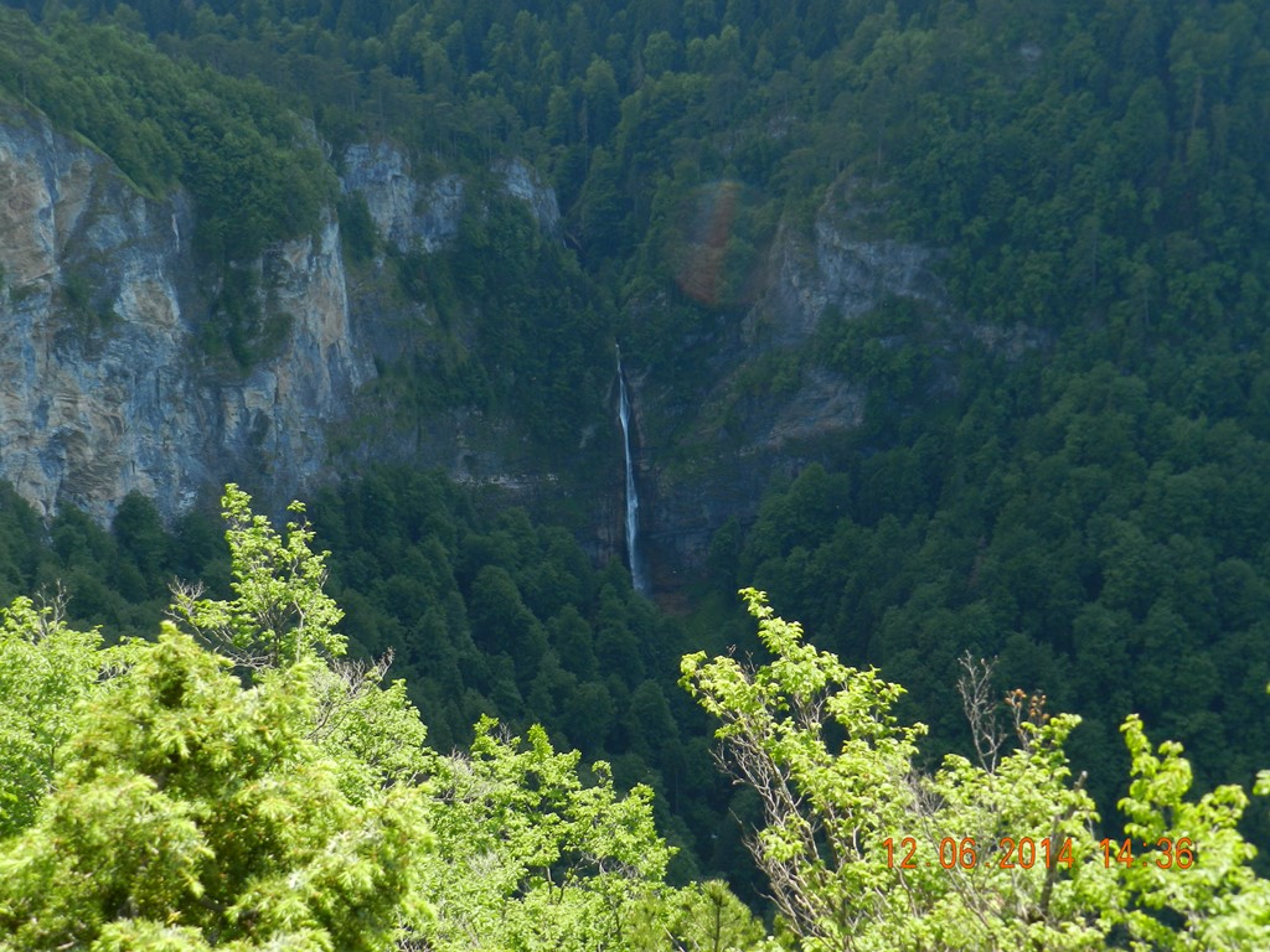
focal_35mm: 53
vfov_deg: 27.5
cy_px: 476
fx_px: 1944
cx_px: 635
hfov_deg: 36.2
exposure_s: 1/320
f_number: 4.4
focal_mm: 9.4
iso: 160
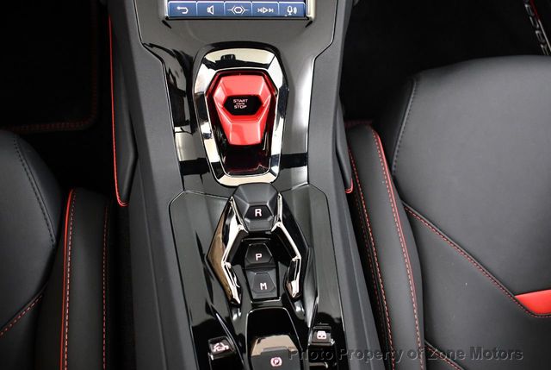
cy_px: 185
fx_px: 552
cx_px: 276
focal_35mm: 36
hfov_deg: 53.1
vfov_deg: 37.0
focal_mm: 18
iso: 2800
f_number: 3.5
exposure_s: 1/125
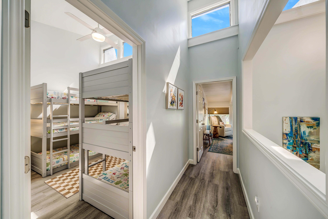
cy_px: 110
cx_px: 164
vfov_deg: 90.0
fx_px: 109
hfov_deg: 112.6
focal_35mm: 12
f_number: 5.6
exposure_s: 1/10
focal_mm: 12
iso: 100
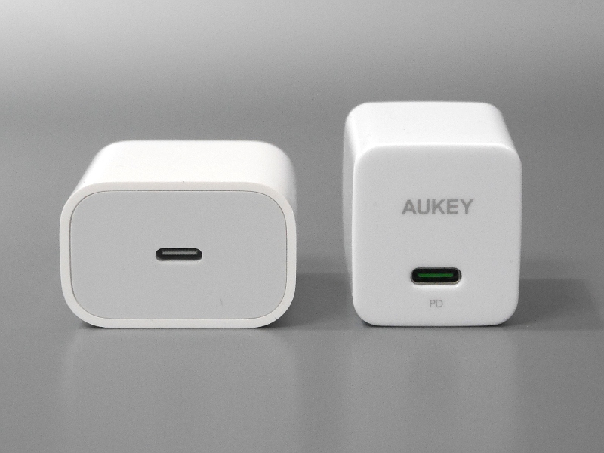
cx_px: 302
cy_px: 226
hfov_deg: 29.4
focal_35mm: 66
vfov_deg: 22.3
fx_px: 1152
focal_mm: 33
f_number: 5.6
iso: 1600
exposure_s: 1/60
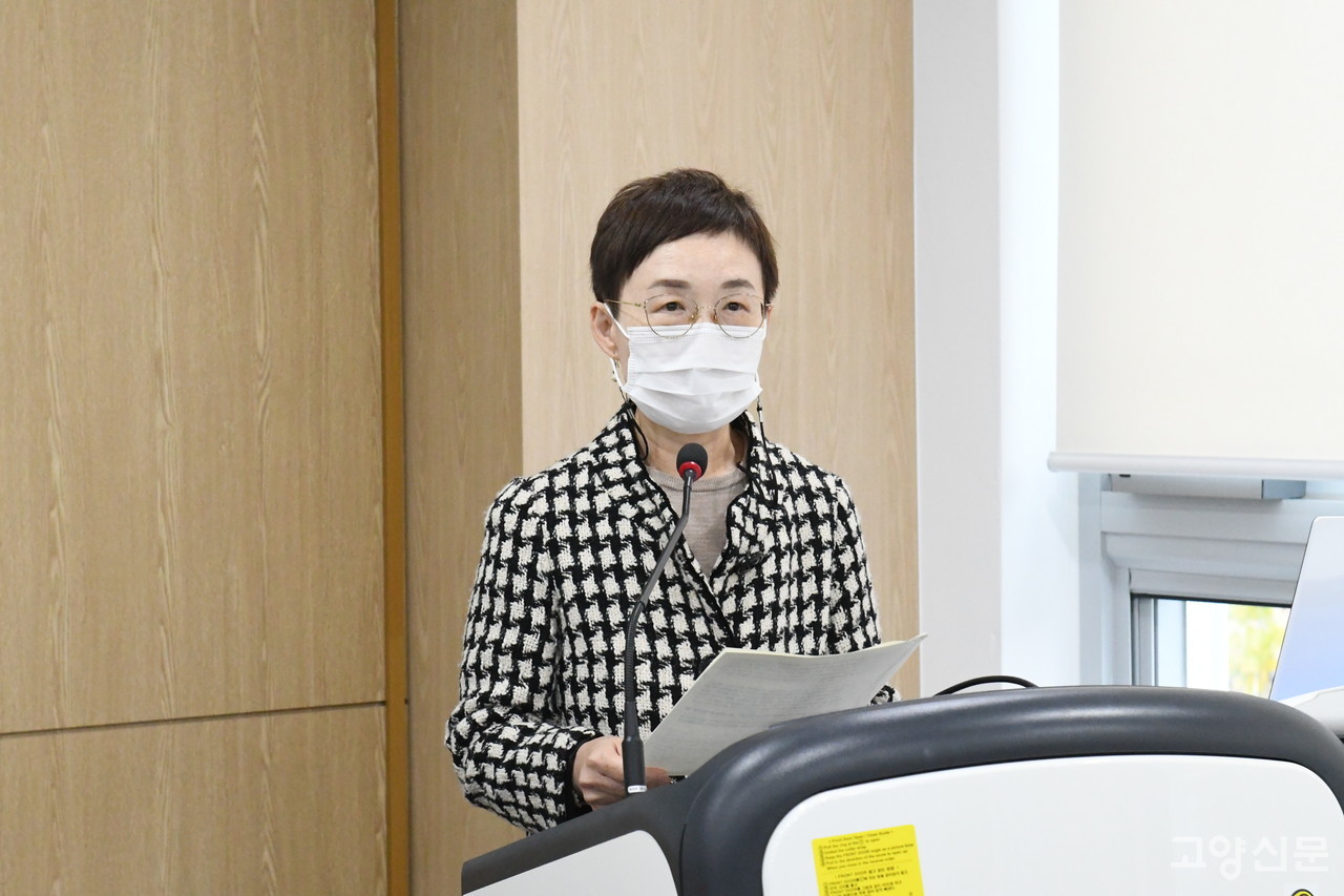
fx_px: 3919
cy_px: 448
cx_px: 672
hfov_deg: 19.5
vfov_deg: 13.0
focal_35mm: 105
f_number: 8
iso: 8000
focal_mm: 70
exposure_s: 1/320
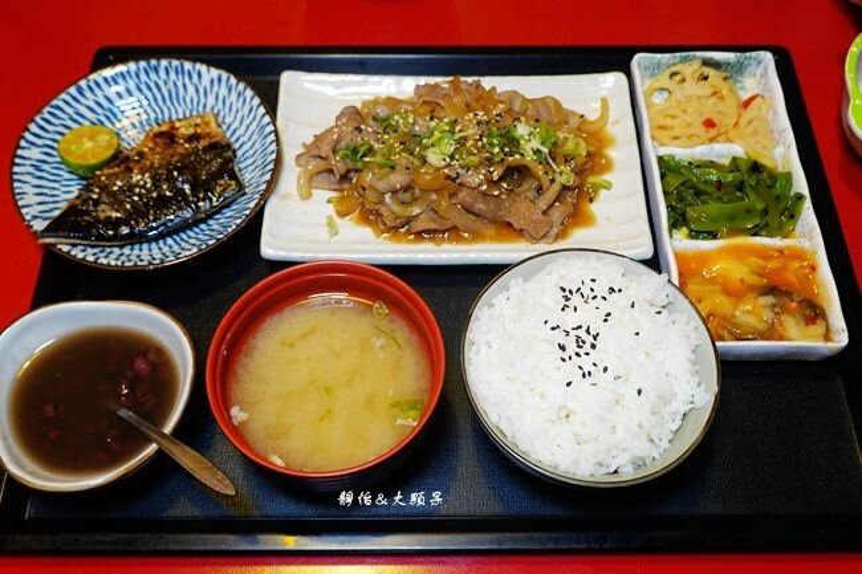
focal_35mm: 36
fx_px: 862
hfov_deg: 53.1
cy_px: 287
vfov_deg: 36.9
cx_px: 431
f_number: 3.5
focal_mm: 13.29
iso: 640
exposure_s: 1/40
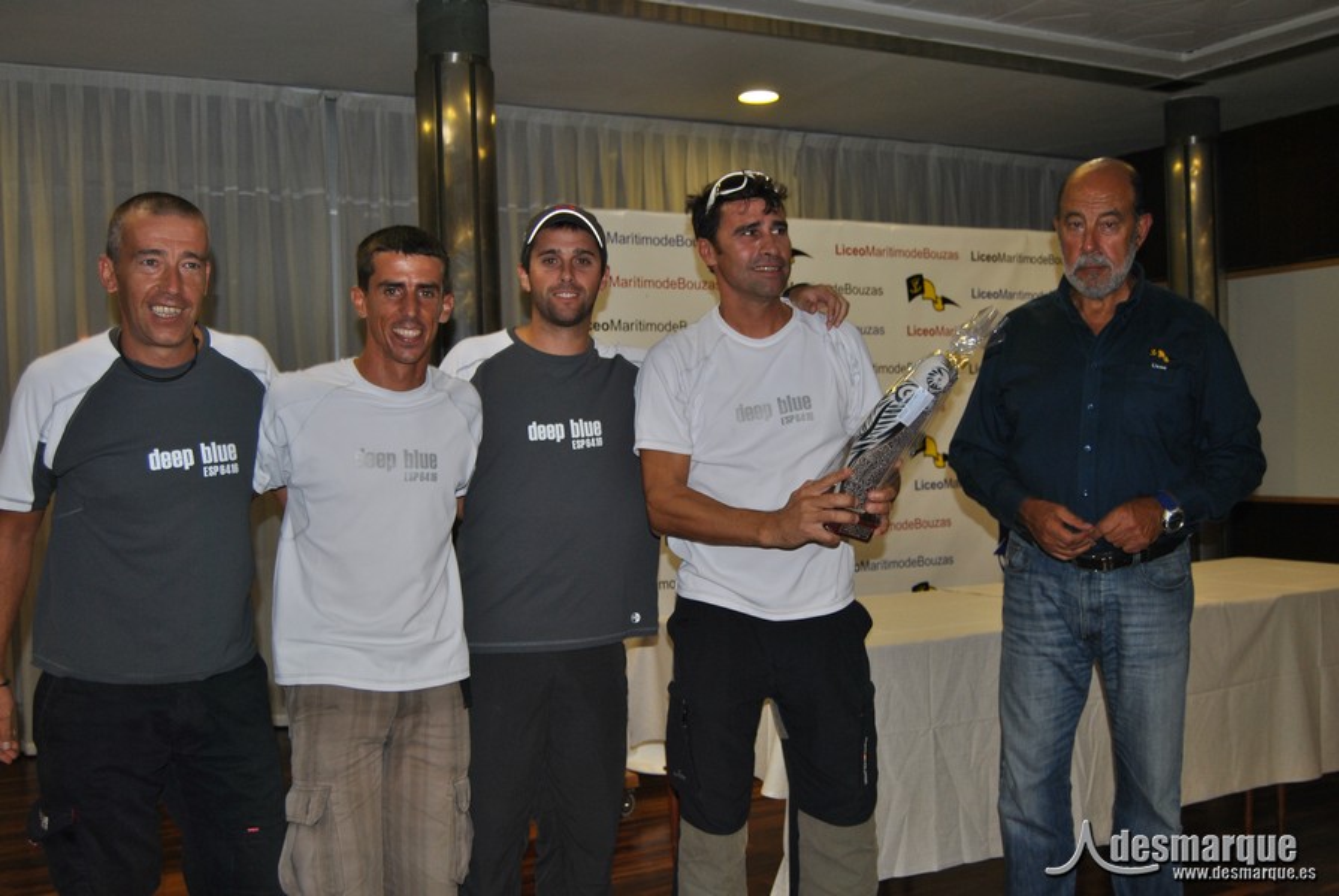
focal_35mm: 36
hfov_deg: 53.1
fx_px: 1341
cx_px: 670
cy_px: 448
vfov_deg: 37.0
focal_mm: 24
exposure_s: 1/60
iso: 200
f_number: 3.8
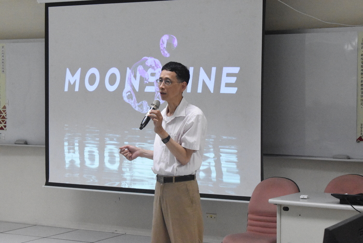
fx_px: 833
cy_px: 122
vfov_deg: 16.6
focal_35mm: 82
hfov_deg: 24.6
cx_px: 182
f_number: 10
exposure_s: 1/200
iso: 11400
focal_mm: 55
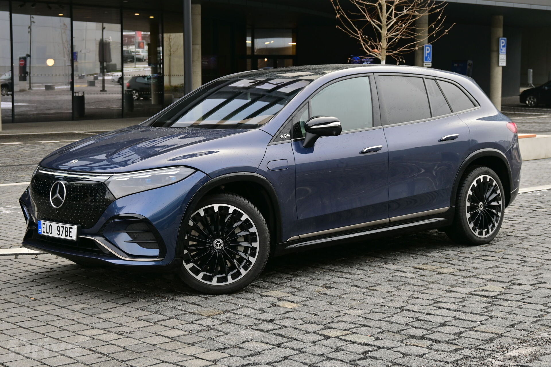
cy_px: 184
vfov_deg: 21.1
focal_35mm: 64
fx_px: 987
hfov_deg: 31.2
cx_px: 276
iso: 100
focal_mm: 43
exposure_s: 1/100
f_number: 6
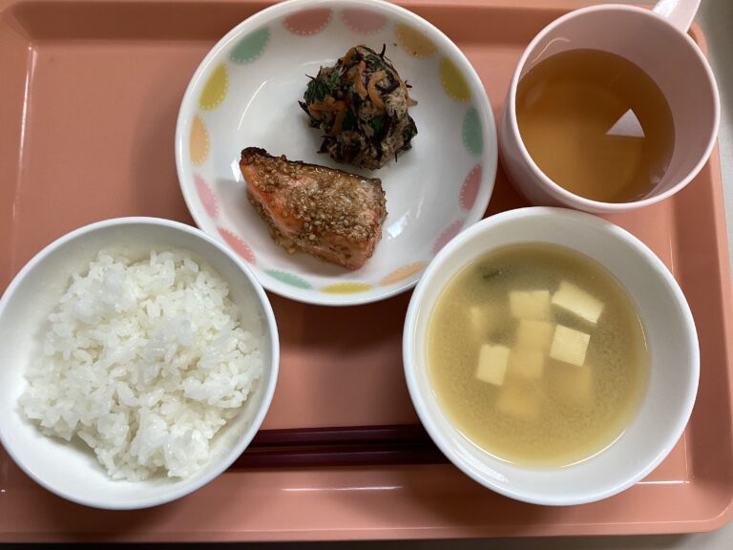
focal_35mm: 31
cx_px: 366
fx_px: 656
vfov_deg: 45.4
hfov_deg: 58.4
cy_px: 275
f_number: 2.4
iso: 100
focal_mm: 3.3
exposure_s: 1/120
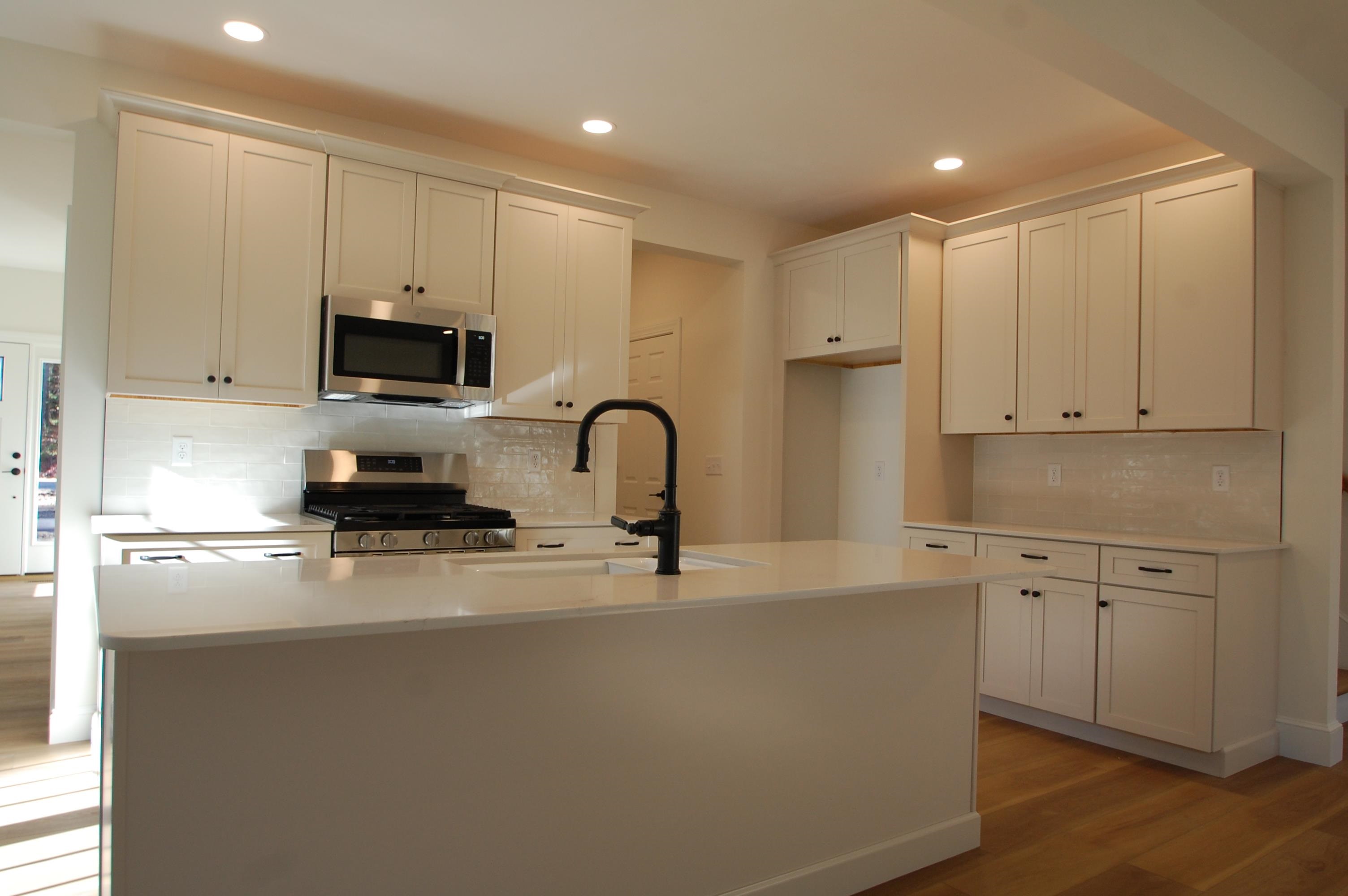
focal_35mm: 22
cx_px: 674
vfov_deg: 56.1
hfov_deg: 77.4
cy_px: 448
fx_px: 842
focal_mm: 15
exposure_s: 1/80
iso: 400
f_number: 4.5
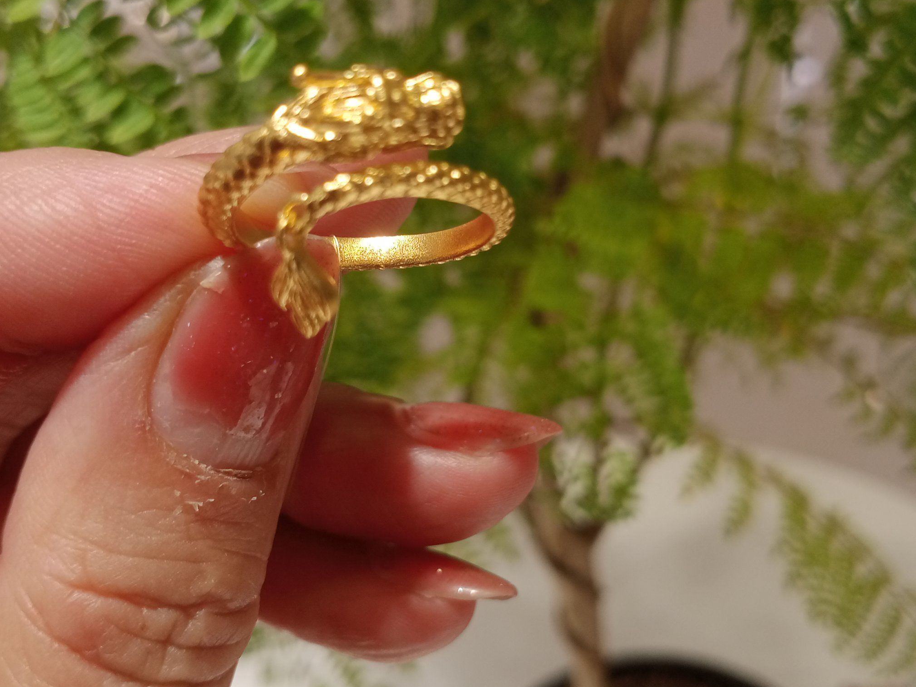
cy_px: 350
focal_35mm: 38
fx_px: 1006
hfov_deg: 49.0
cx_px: 465
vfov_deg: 37.7
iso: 115
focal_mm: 4.05
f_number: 1.8
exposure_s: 1/169
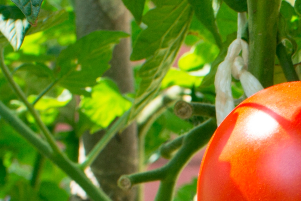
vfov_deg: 8.6
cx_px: 347
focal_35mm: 156
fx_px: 1308
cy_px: 292
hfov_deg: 12.8
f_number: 10
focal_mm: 35
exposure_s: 1/60
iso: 200
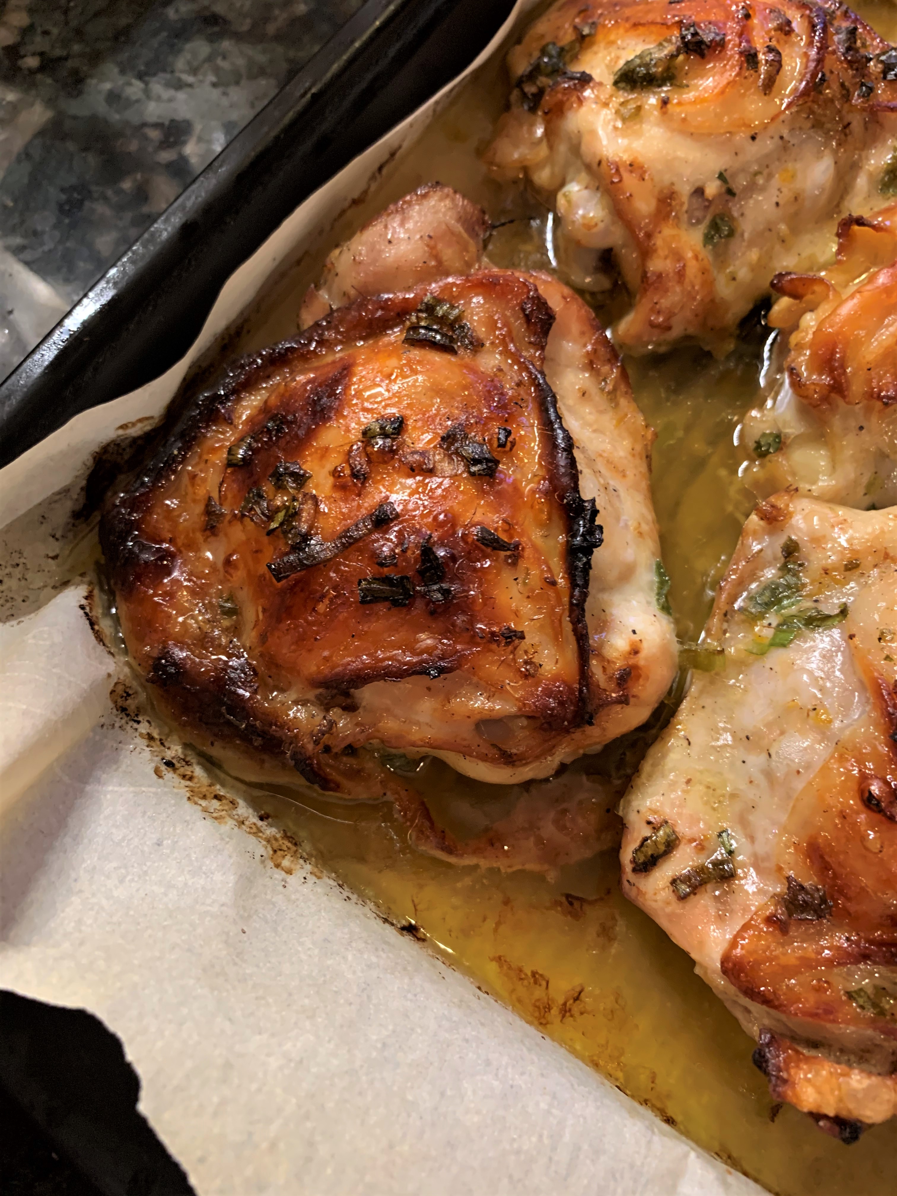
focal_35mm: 26
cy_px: 598
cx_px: 448
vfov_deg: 67.3
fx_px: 898
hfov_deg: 53.1
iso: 250
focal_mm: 4.25
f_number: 1.8
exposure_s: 1/40
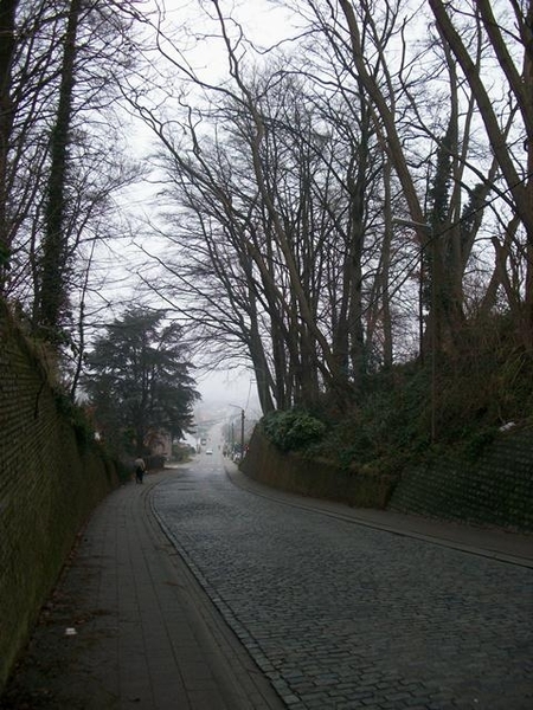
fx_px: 657
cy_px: 355
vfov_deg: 56.8
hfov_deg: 44.2
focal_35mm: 32
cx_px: 266
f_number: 2.9
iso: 80
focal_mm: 5.7
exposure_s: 1/160
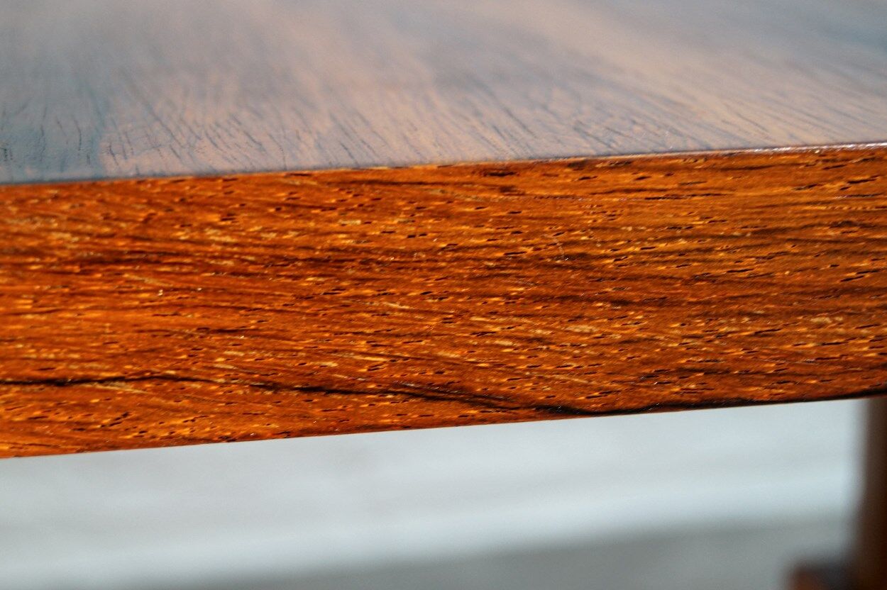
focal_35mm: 75
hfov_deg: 27.0
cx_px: 444
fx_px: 1847
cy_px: 295
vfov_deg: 18.2
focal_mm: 50
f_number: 5.6
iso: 400
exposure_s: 1/20
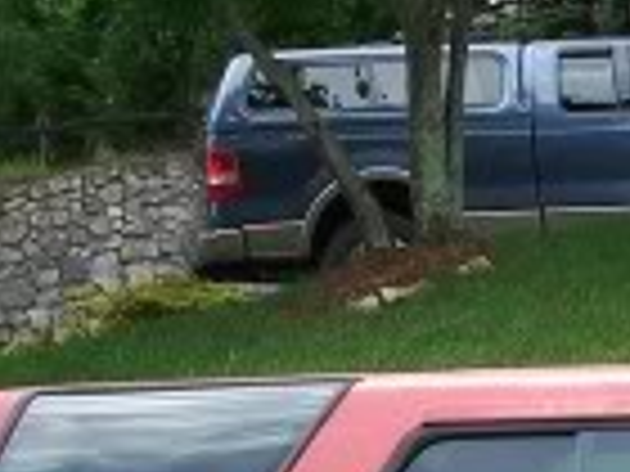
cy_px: 895
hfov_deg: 11.3
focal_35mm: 169
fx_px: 3076
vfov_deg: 8.4
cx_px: 927
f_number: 2.8
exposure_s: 1/320
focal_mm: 7.8
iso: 64
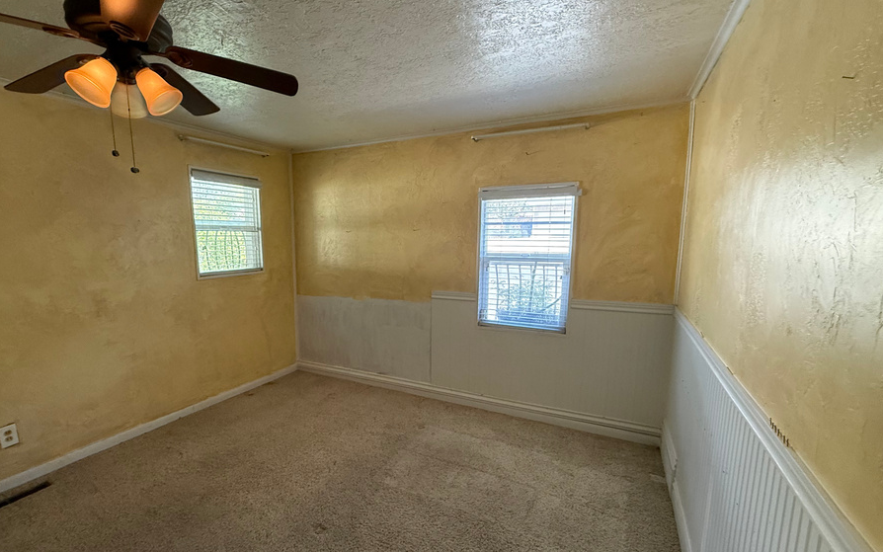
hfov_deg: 93.9
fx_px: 409
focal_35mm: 17
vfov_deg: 67.9
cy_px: 298
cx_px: 390
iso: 500
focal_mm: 2.22
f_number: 2.2
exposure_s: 1/120
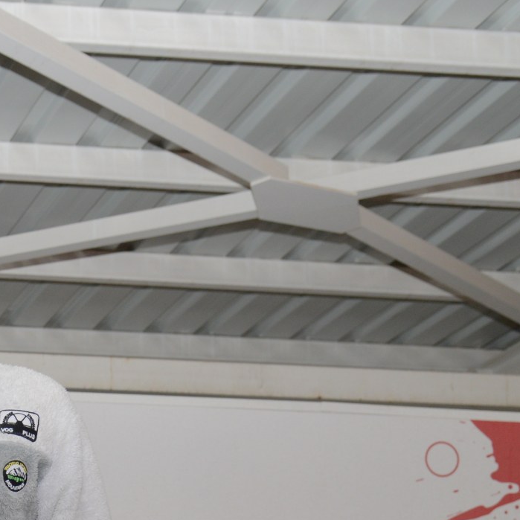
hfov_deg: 15.2
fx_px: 1734
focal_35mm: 102
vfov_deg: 16.0
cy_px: 719
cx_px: -356
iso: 500
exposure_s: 1/250
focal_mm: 28
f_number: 5
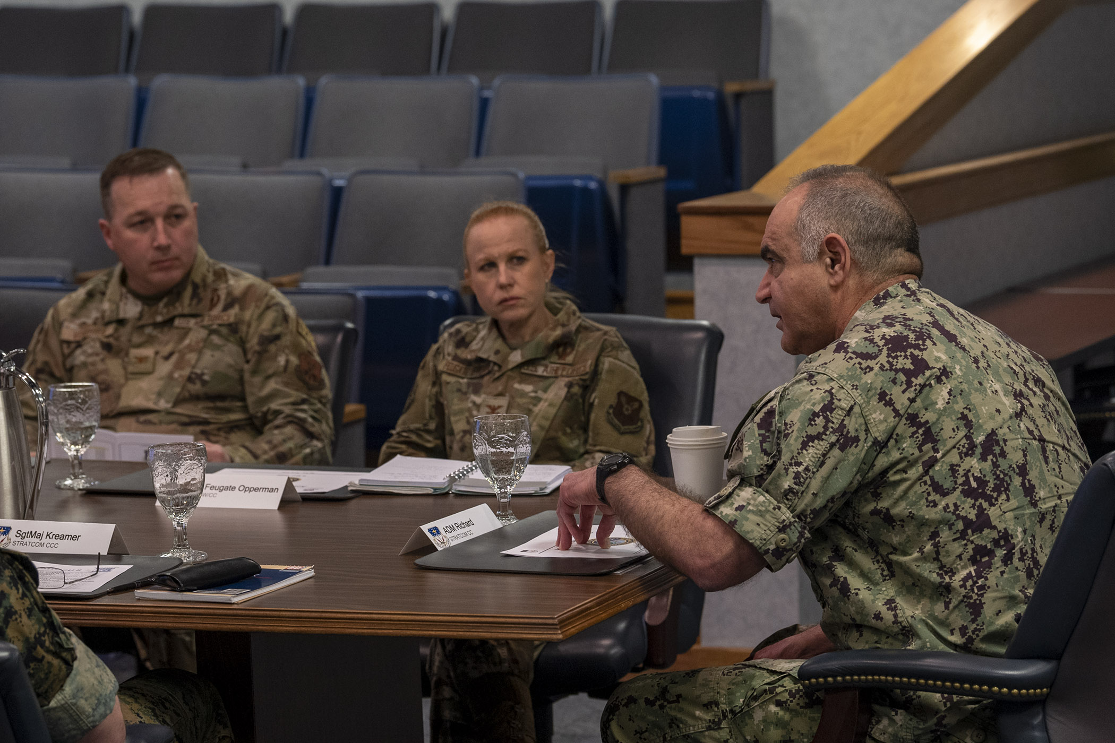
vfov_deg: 12.5
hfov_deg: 18.6
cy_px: 372
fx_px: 3407
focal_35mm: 110
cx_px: 558
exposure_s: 1/160
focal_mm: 110
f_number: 5
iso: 2000
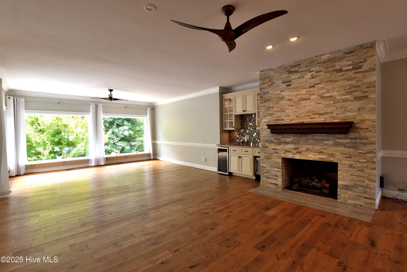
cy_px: 136
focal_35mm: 16
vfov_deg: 72.1
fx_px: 187
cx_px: 204
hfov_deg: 95.0
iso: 400
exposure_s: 1/125
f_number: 5.6
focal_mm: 11
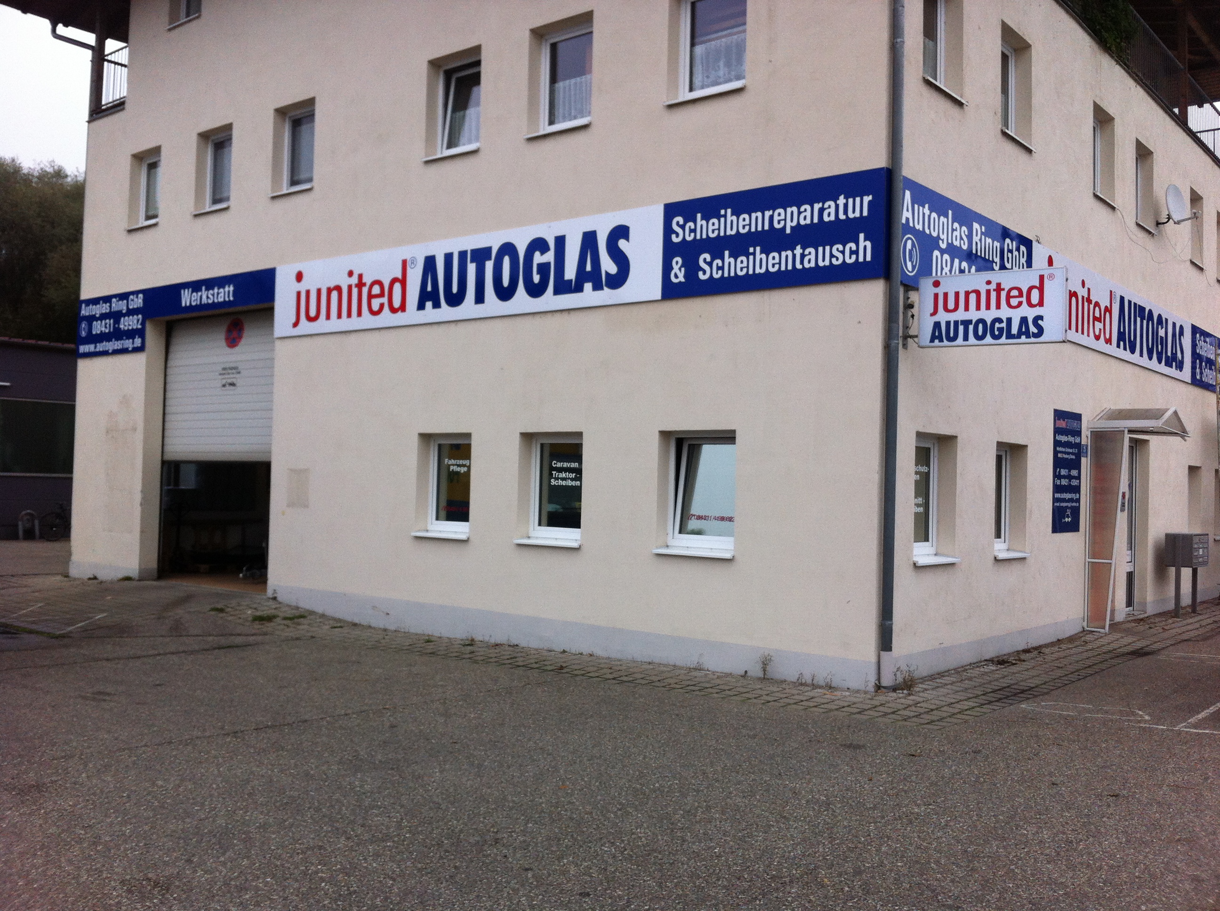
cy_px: 456
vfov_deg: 40.6
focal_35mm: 35
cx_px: 610
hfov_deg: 52.7
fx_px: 1232
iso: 80
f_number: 2.8
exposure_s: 1/591
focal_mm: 3.85
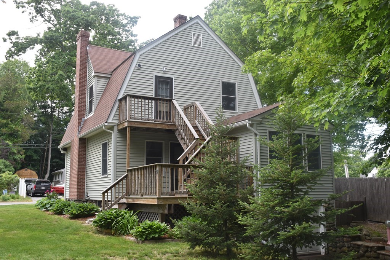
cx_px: 195
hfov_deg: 53.1
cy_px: 130
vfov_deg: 36.9
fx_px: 390
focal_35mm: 36
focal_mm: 24
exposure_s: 1/200
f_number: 7.1
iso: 400
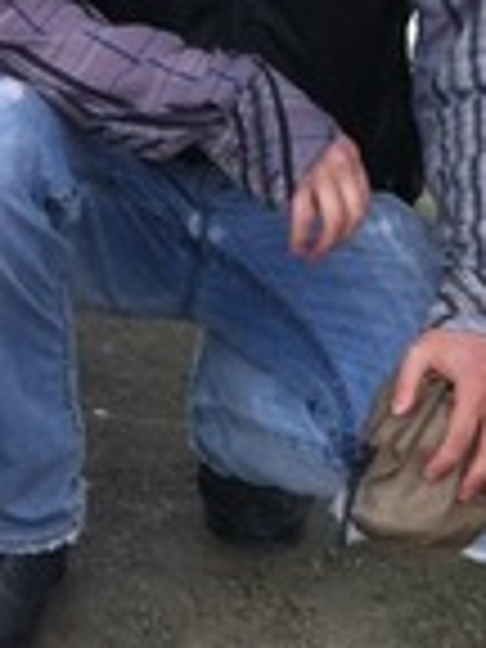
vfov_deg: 15.1
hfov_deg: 11.0
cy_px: 414
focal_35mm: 130
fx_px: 2434
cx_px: -225
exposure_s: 1/127
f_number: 2.8
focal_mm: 3.85
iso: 80
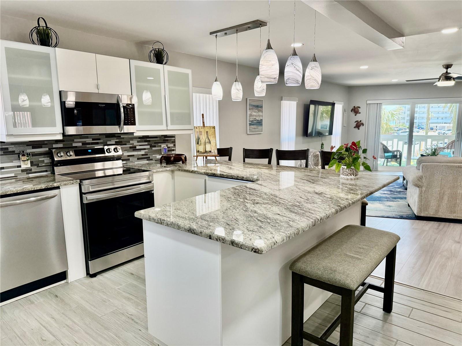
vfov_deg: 56.8
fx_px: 320
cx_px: 231
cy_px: 173
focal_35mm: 24
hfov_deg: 71.6
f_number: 1.78
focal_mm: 6.76
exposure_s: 1/169
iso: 200
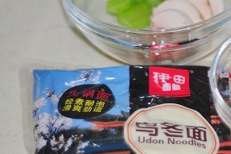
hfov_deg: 12.5
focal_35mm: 162
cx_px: 246
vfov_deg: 8.5
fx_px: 1039
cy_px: 55
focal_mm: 50
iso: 200
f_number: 1.8
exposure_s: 1/60
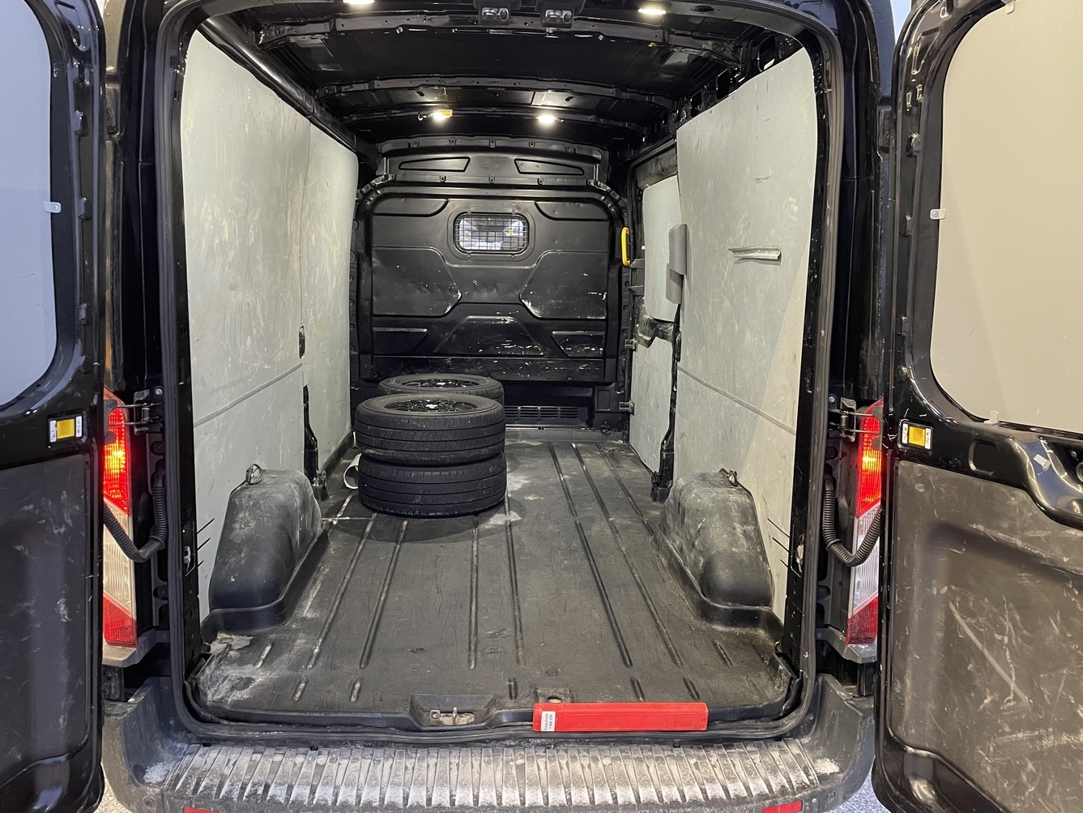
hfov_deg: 63.4
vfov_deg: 49.8
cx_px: 518
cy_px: 407
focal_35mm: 28
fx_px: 876
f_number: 1.6
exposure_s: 1/54
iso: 500
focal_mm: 4.2
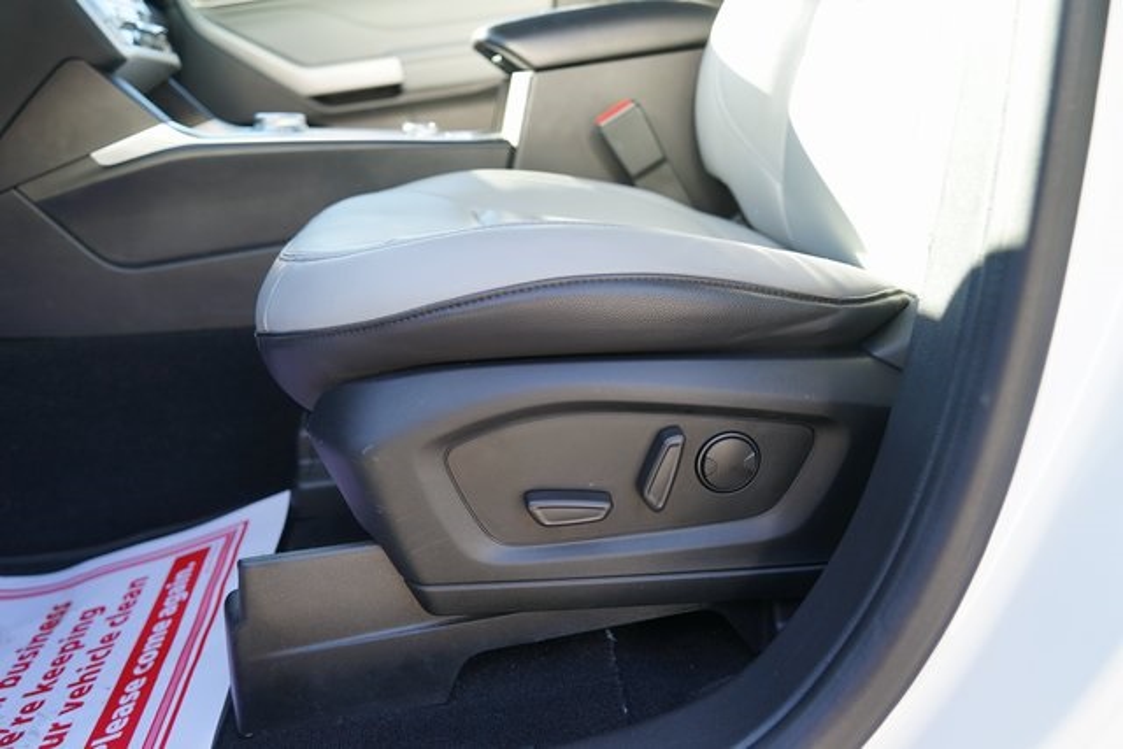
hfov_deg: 61.9
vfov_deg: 43.6
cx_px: 562
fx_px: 936
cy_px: 374
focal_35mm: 30
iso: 125
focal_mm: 30
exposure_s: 1/60
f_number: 4
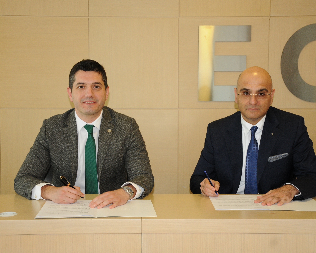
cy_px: 127
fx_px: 514
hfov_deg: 34.1
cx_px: 152
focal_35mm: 55
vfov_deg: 27.6
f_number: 4.5
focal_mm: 32
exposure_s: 1/60
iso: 640
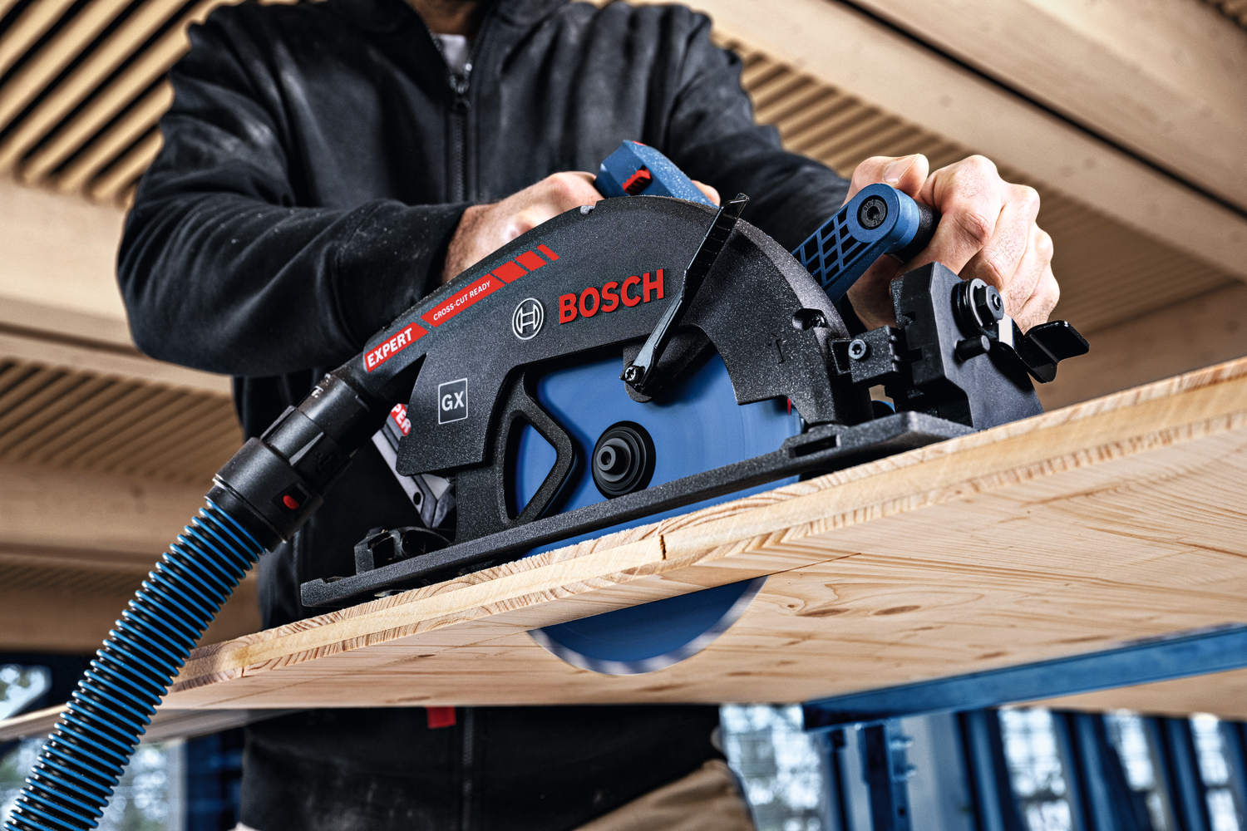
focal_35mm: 43
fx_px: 1489
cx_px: 624
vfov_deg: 31.2
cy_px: 416
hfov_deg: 45.4
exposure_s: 1/60
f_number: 7.1
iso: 500
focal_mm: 43
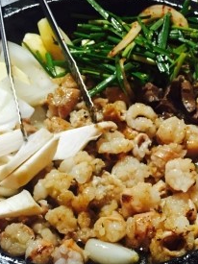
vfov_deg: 32.8
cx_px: 190
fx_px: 443
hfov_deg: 24.3
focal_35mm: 58
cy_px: 186
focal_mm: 4.15
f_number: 2.2
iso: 160
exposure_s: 1/30
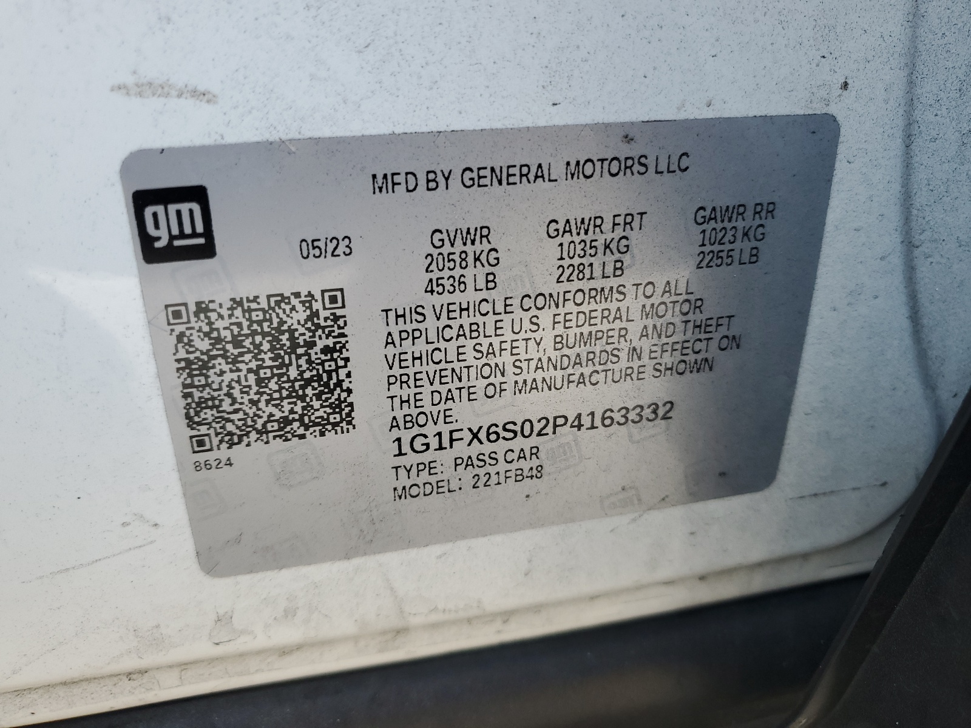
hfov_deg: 67.3
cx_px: 486
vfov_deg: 53.1
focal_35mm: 26
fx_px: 729
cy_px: 364
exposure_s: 1/120
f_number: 1.5
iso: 58
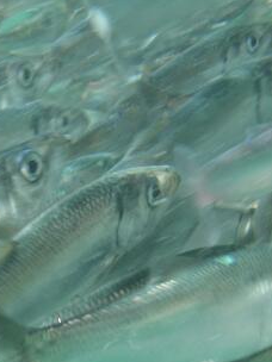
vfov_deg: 19.2
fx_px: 1048
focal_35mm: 100
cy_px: 342
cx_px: 18
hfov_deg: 14.6
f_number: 2.8
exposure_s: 1/197
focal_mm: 7.8
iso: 64
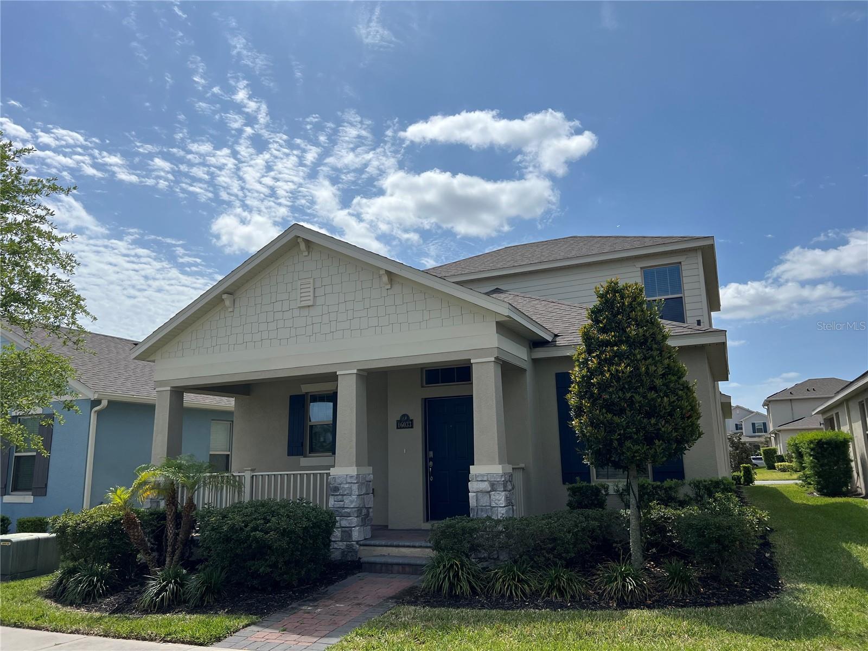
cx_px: 434
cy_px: 326
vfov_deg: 53.1
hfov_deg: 67.3
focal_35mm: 26
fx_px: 652
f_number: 1.5
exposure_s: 1/9434
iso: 50
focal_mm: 5.7
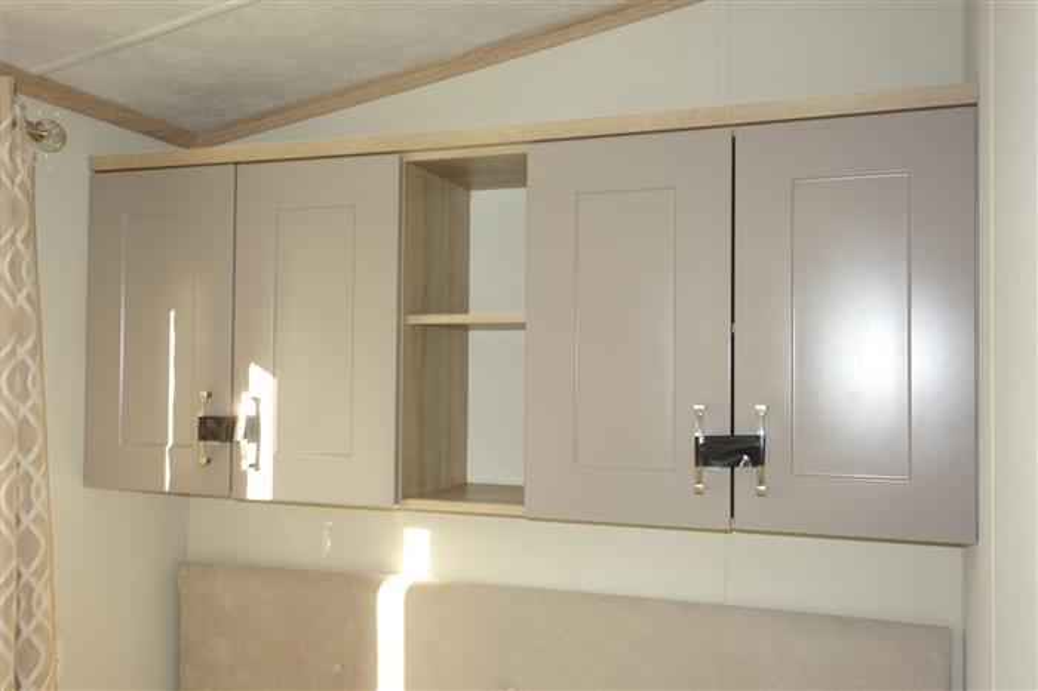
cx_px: 519
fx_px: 951
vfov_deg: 39.9
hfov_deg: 57.2
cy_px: 346
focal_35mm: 33
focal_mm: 12.18
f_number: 2.5
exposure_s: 1/80
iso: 125
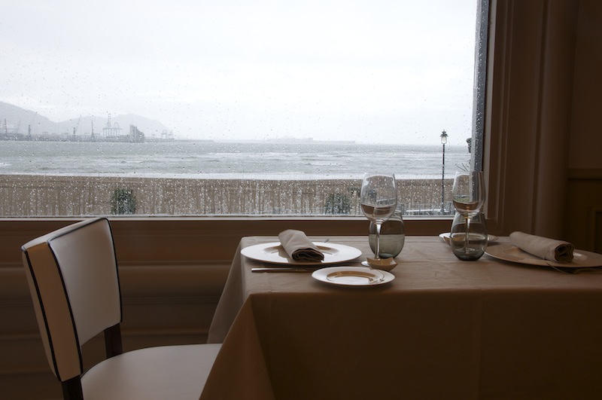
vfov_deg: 35.4
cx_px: 301
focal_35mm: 38
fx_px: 626
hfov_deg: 51.3
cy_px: 200
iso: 400
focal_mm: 25
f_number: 18
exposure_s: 1/30
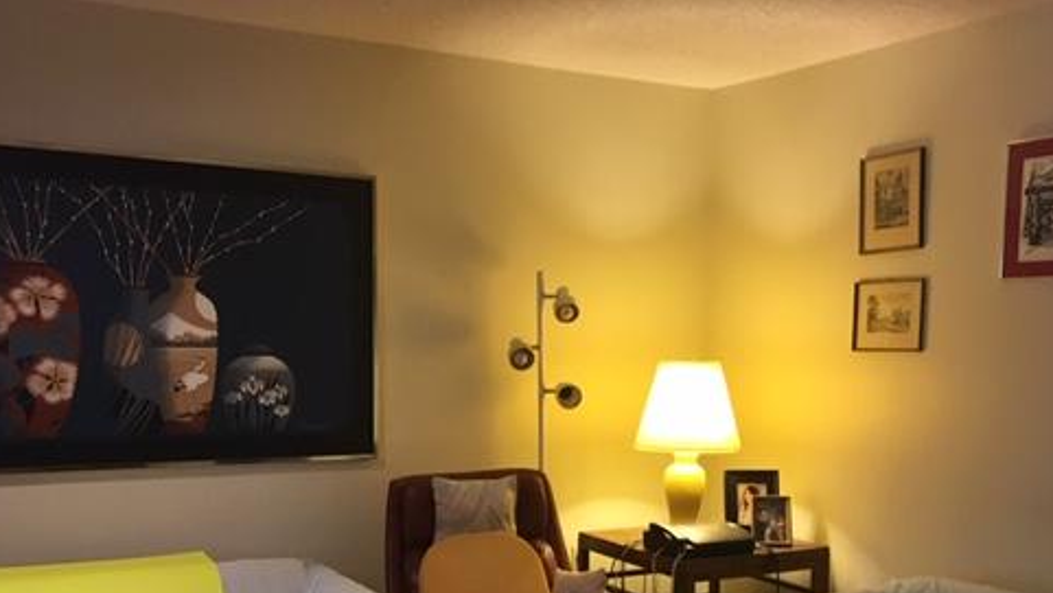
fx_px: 1173
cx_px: 534
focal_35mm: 42
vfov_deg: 27.7
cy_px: 488
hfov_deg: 48.3
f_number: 2.2
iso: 200
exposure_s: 1/30
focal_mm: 4.15
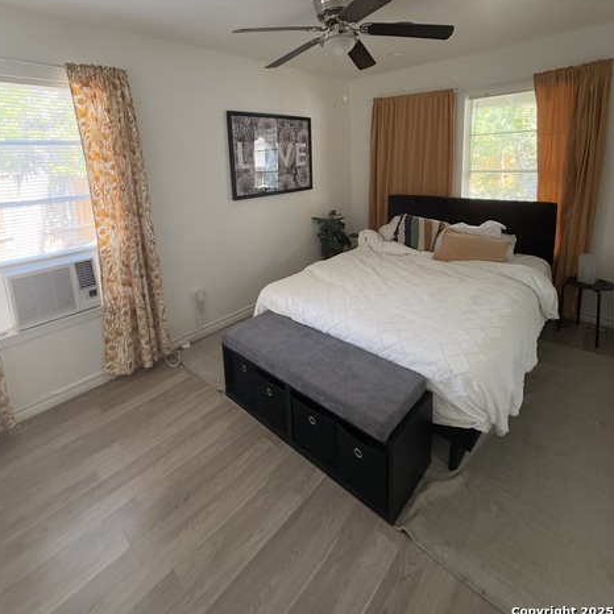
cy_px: 213
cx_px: 300
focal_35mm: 17
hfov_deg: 84.0
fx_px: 341
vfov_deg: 81.6
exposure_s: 1/60
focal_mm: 2.22
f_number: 2.2
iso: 400
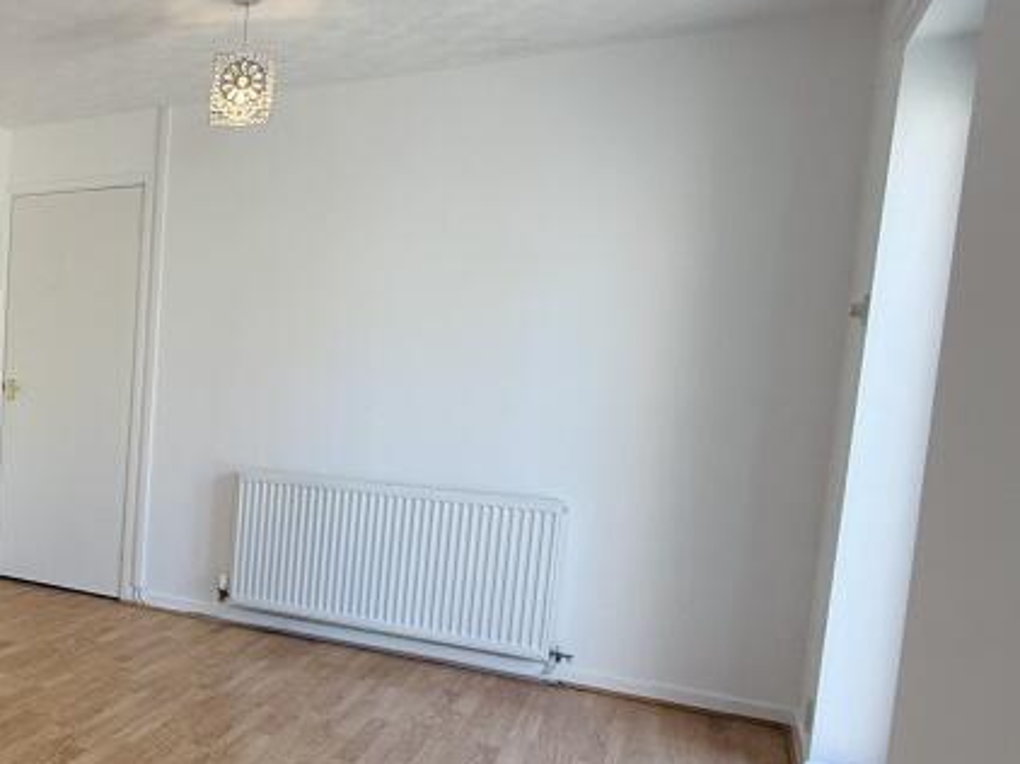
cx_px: -118
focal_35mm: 34
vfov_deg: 41.5
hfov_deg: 41.9
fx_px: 1001
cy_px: 464
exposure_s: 1/100
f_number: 2.2
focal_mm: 2.22
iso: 50
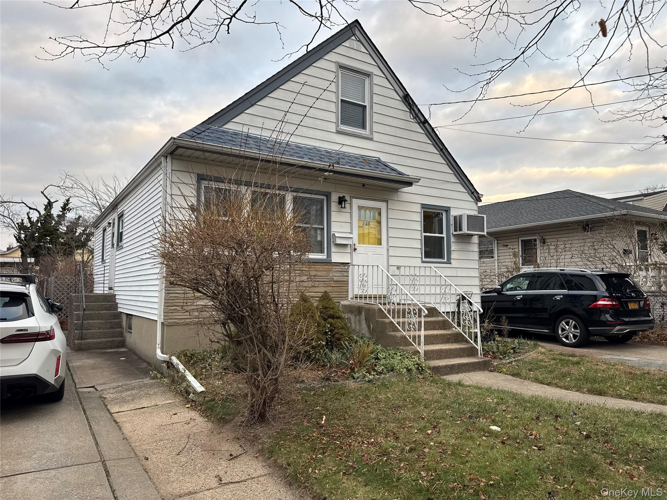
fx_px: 462
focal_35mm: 24
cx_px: 334
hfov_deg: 71.6
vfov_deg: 56.8
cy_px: 250
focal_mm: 6.76
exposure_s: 1/383
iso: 80
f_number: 1.78
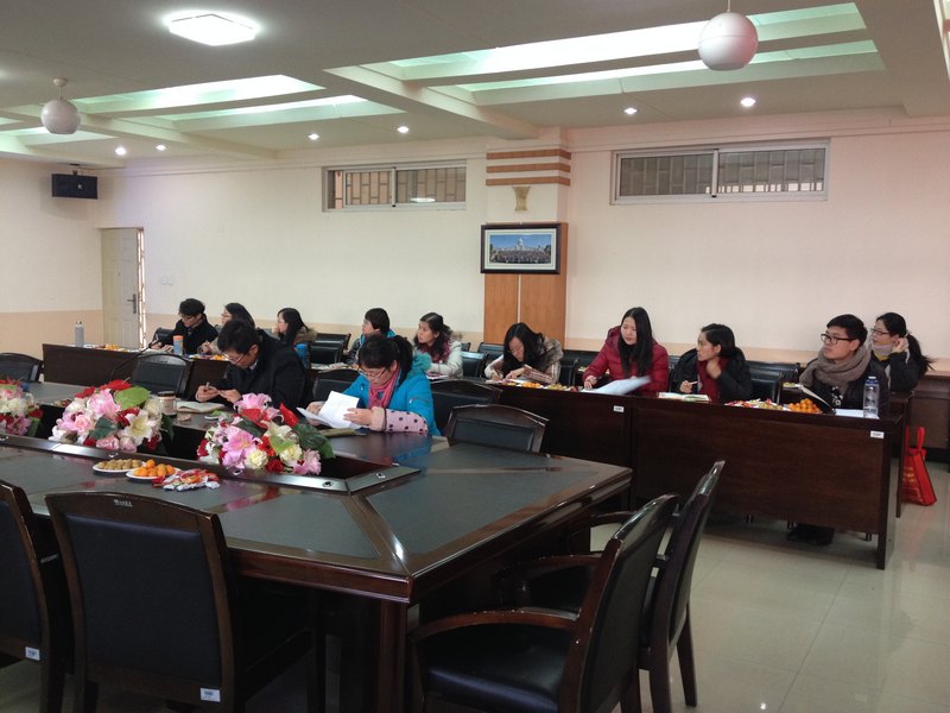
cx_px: 475
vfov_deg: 40.7
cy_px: 356
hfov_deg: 52.6
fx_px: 961
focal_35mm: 35
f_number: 2.4
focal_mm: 4.28
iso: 125
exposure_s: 1/20
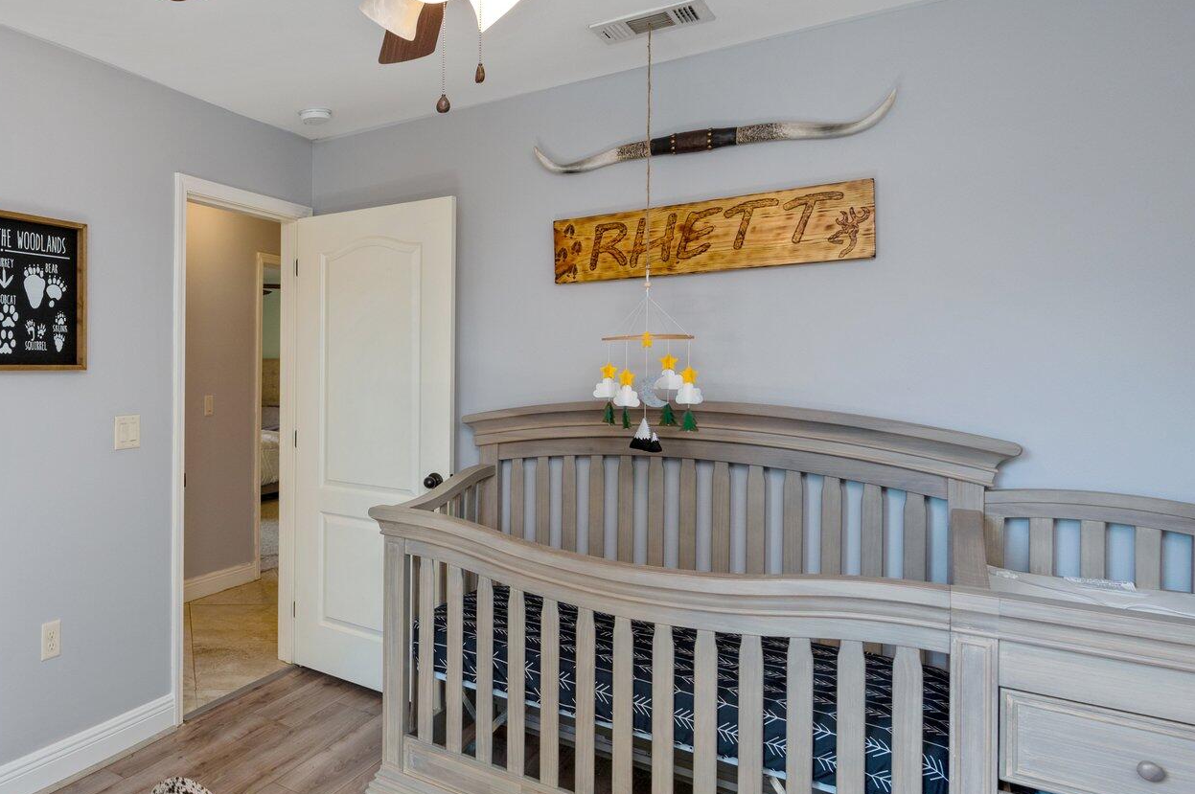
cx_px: 217
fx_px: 763
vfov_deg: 55.0
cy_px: 371
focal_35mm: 23
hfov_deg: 67.9
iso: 160
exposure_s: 1/20
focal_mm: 14
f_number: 9
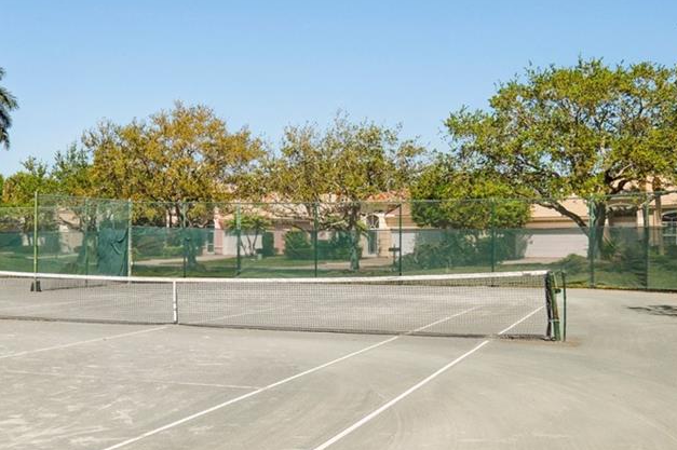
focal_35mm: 49
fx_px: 921
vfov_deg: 27.5
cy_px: 242
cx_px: 172
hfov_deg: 39.3
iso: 400
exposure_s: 1/1250
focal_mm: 20
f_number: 8
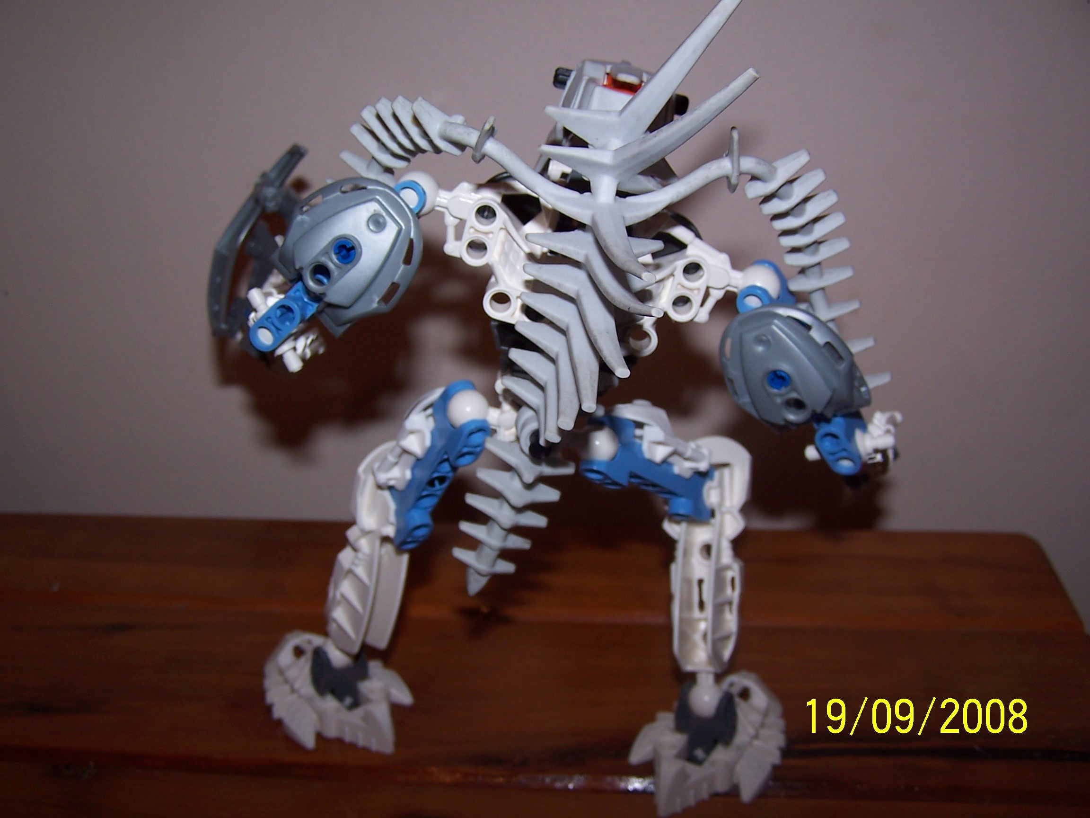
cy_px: 409
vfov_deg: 37.7
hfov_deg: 49.0
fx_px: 1197
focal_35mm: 38
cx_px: 545
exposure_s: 1/60
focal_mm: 6.3
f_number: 2.8
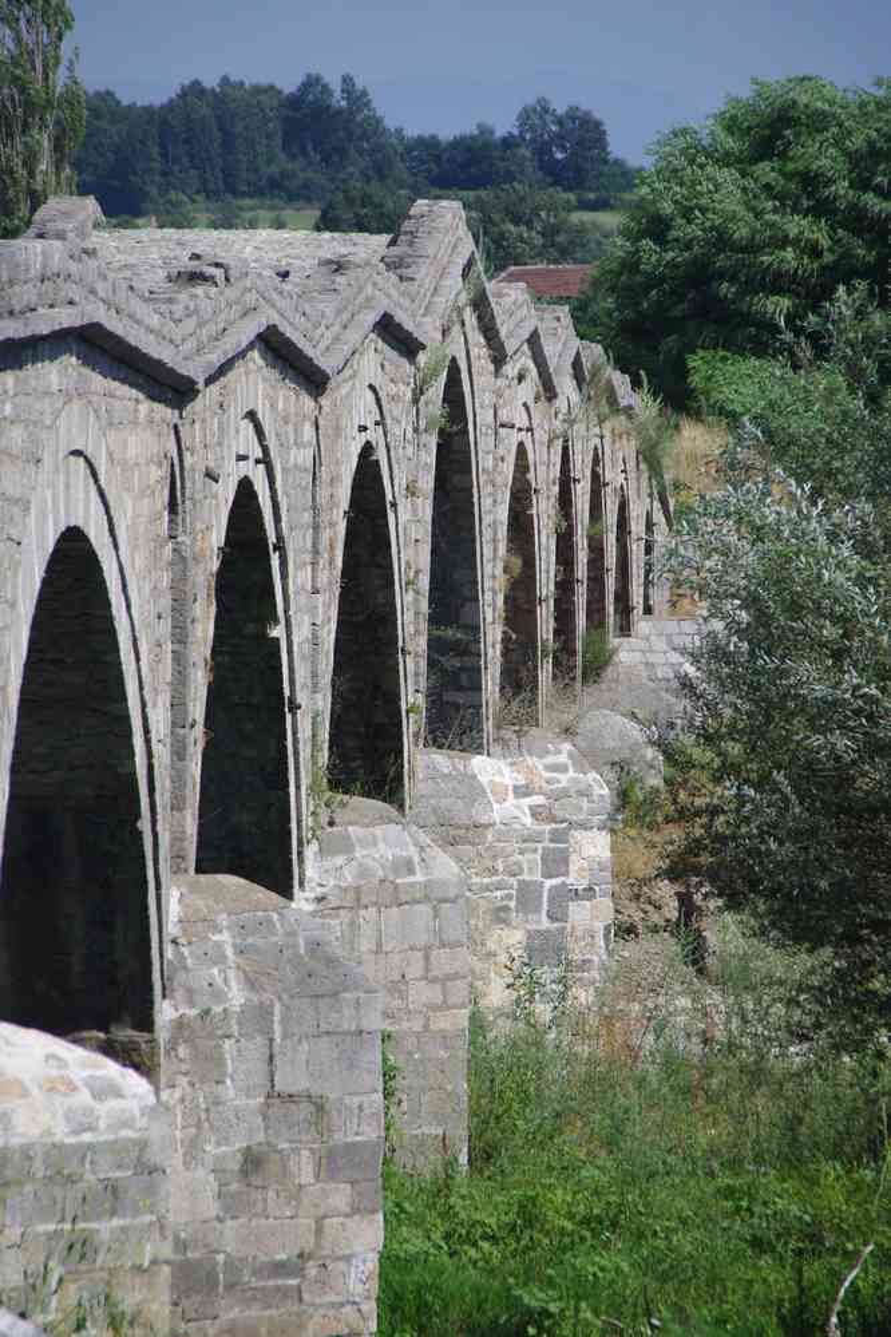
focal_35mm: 270
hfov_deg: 5.1
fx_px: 10023
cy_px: 668
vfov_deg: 7.6
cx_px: 446
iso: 400
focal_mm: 180
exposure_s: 1/250
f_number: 10
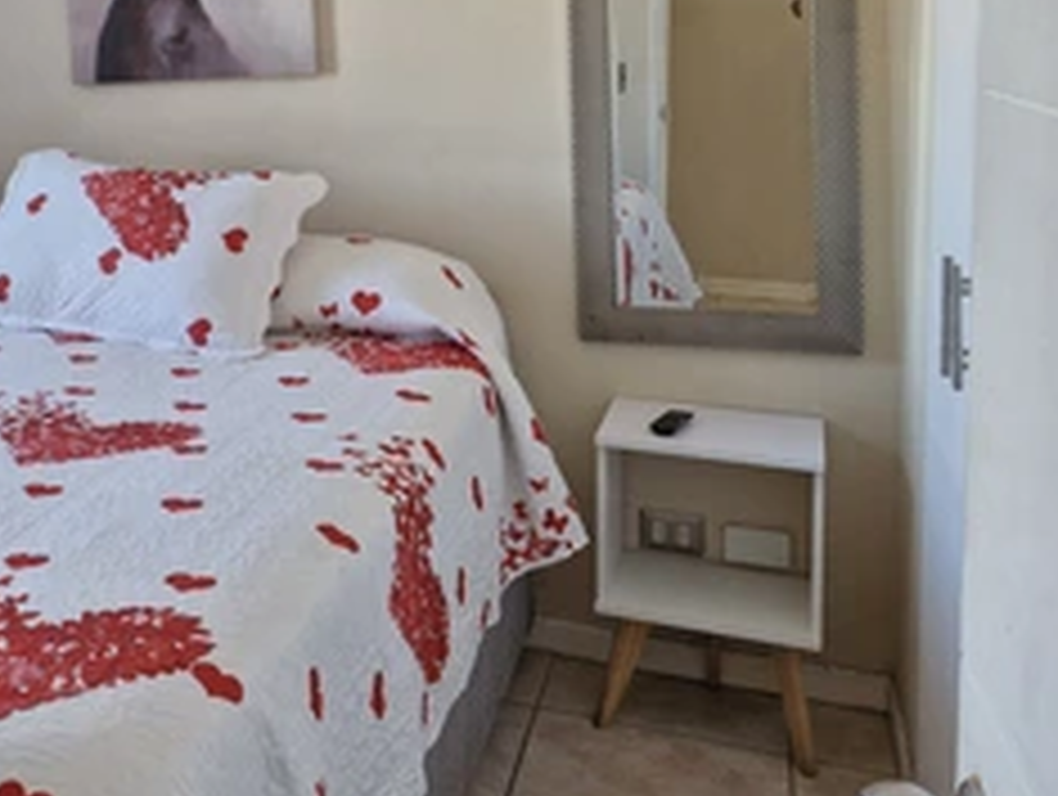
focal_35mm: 43
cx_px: 117
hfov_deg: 40.6
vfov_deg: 32.3
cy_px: 103
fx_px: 1316
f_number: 1.8
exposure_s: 1/180
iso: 160
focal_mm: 5.54
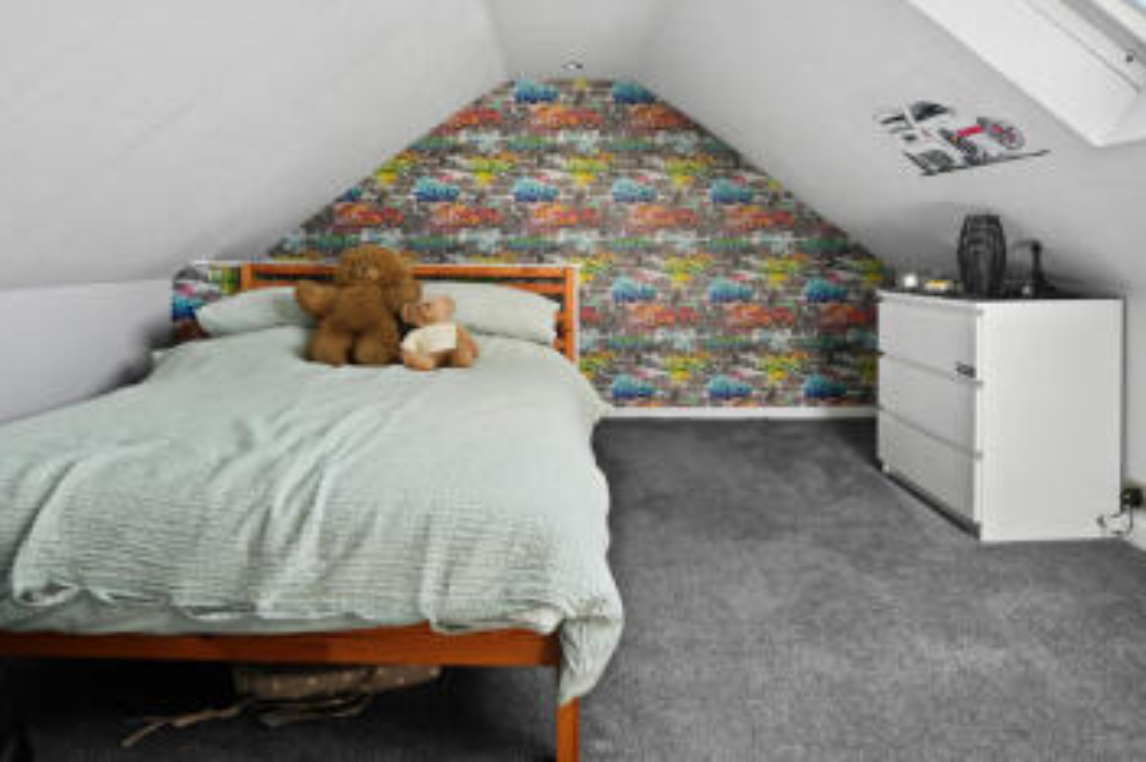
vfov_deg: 53.8
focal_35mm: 23
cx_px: 580
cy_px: 249
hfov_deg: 76.1
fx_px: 731
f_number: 4
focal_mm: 17
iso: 100
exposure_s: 1/13
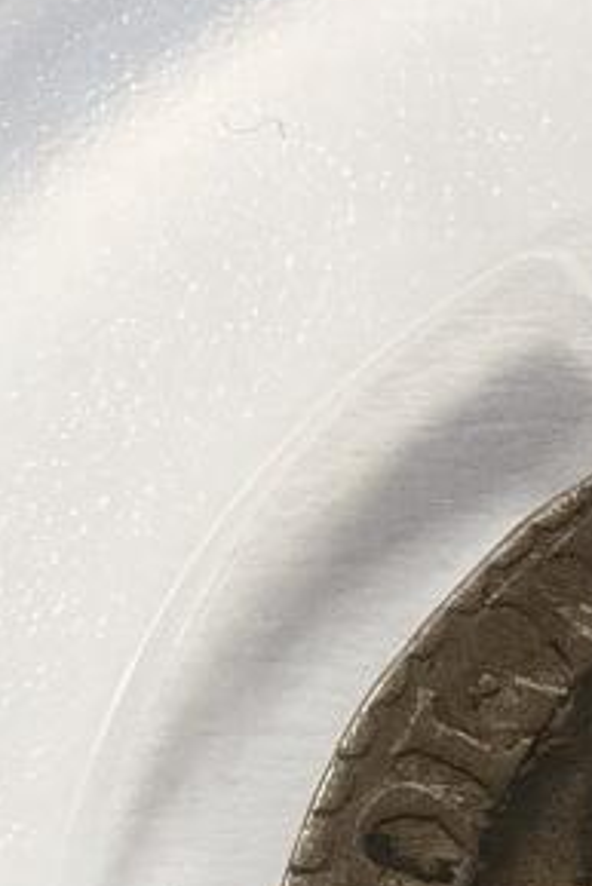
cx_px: 948
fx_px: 8647
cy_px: 307
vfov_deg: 5.9
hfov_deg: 3.9
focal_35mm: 351
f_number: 16
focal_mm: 5.56
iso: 160
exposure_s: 1/100
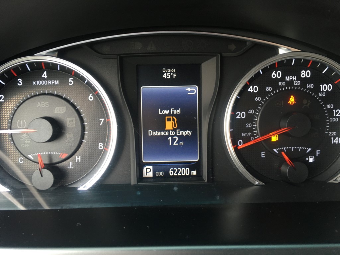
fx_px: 285
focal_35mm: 29
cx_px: 170
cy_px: 128
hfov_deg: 61.7
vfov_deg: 48.2
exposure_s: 1/30
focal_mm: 4.15
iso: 100
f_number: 2.2
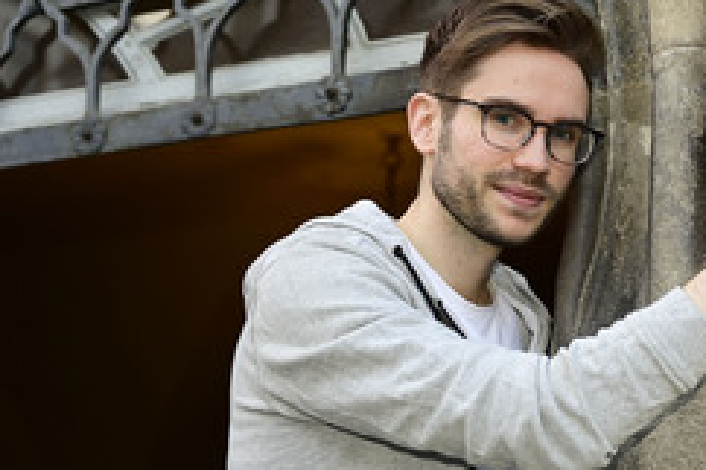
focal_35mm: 82
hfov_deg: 24.5
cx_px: 541
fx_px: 1607
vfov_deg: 16.6
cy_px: 269
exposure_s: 1/200
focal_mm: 44
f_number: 3.5
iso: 320
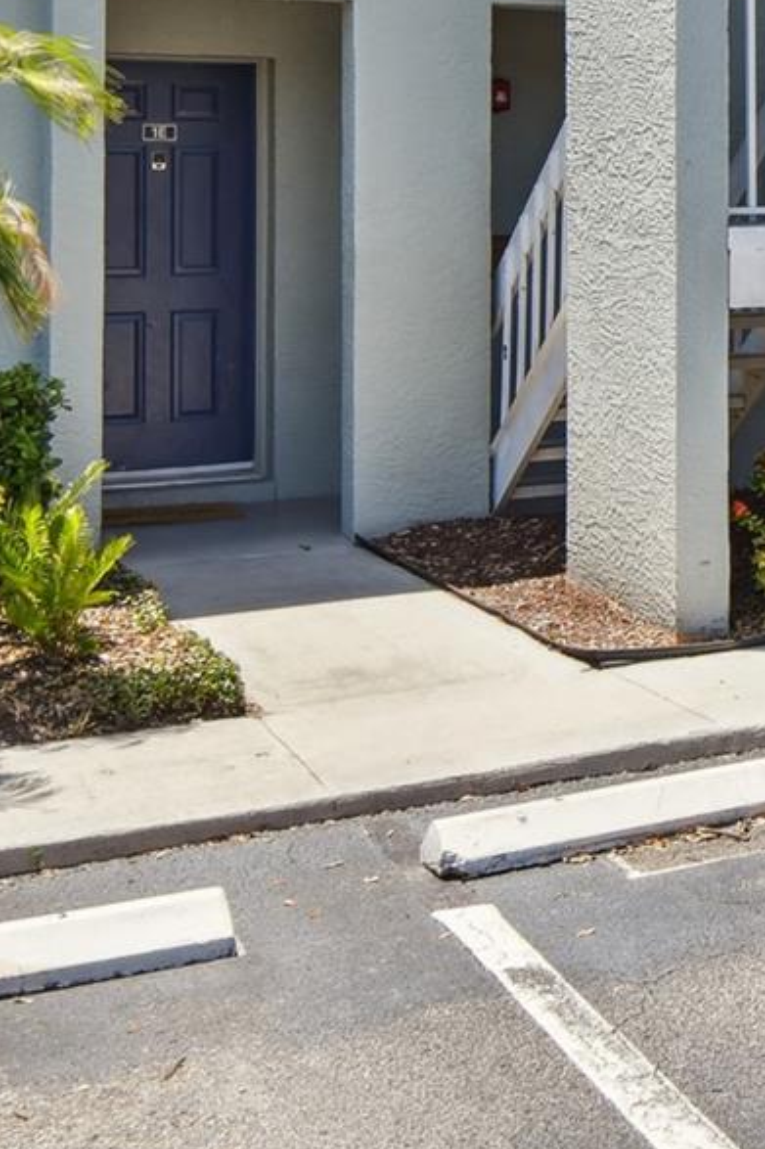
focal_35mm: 60
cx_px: 892
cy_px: 166
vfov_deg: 32.1
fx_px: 1913
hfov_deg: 21.2
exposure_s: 1/125
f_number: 7.1
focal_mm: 15
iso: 100
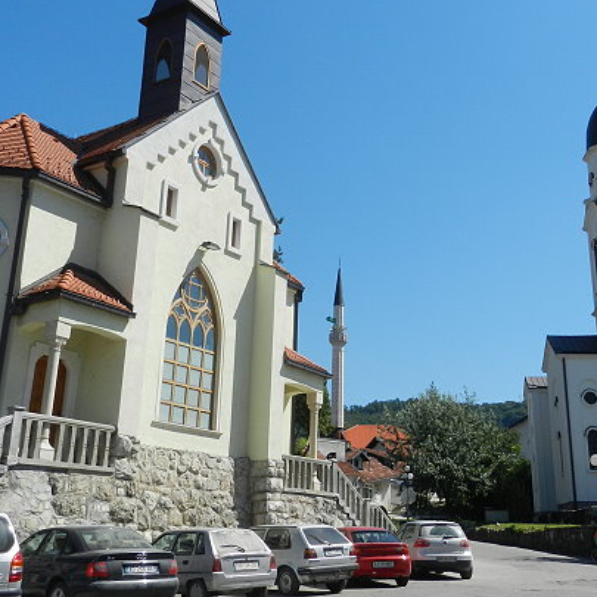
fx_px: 839
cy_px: 228
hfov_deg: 39.0
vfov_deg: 38.9
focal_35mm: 43
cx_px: 355
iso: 160
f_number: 3.6
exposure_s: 1/1600
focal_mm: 5.1
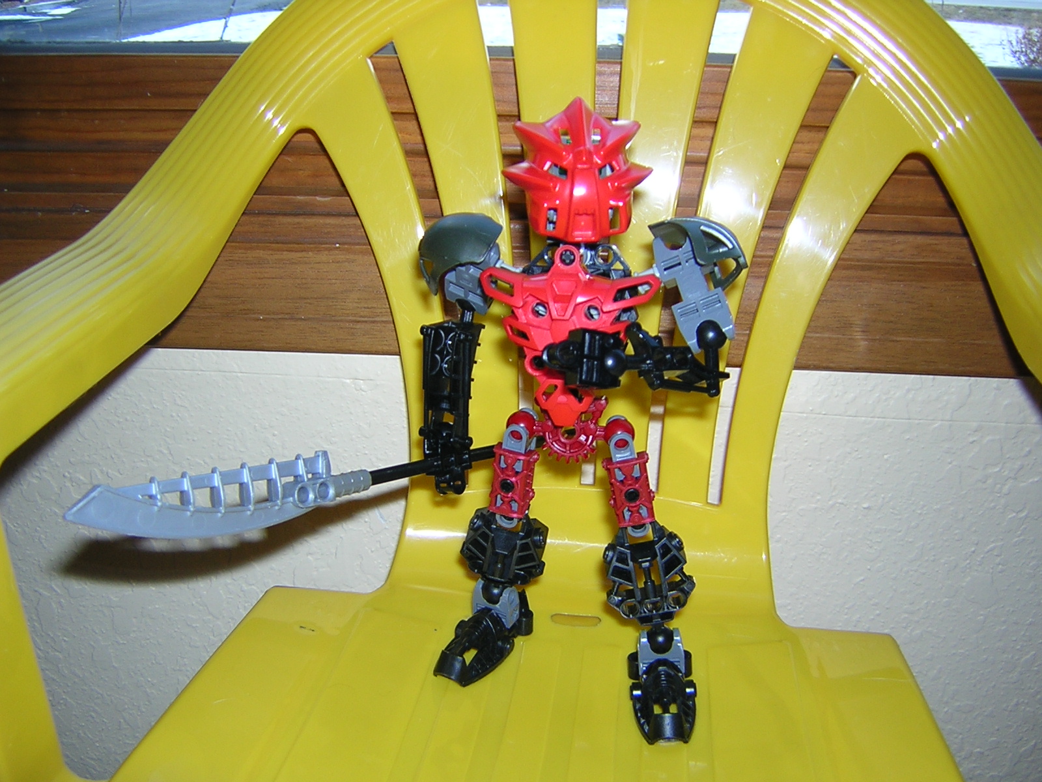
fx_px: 1084
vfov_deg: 39.7
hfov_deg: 51.4
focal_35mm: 36
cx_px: 521
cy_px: 391
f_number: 2.6
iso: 100
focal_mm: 4.7
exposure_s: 1/60.1
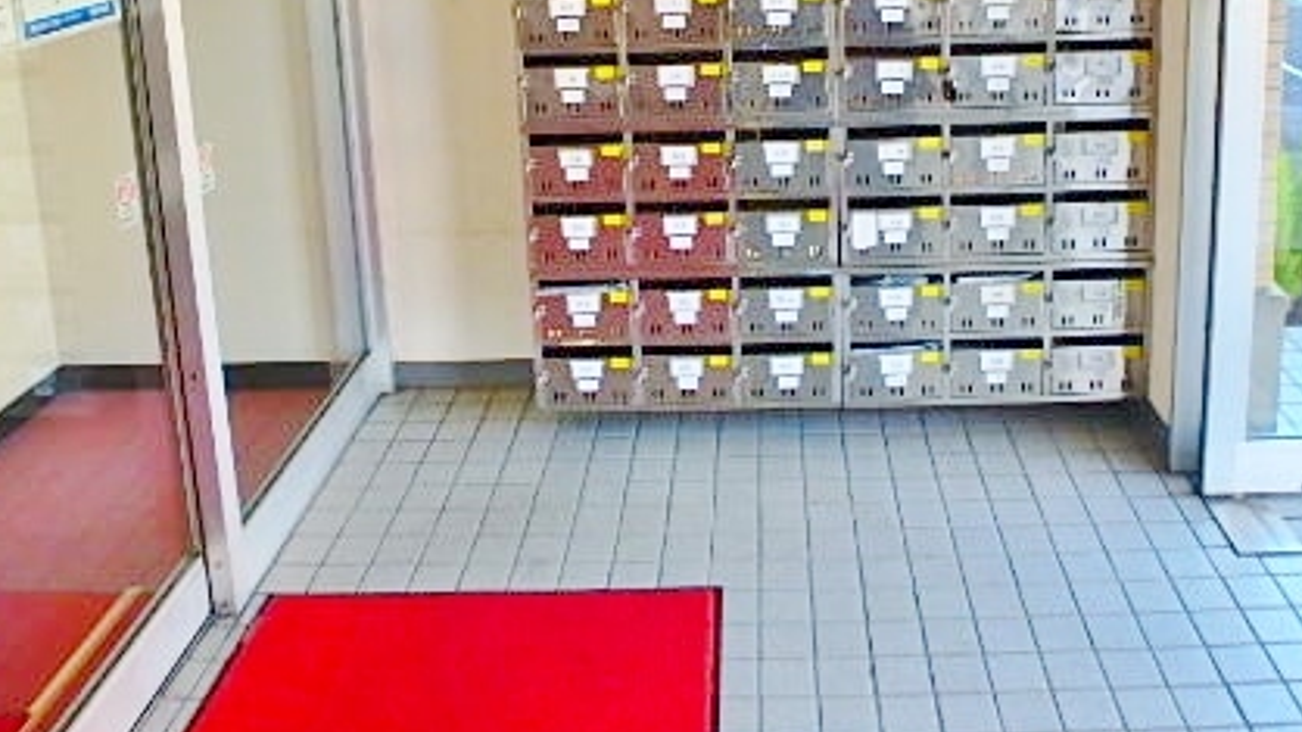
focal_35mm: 35
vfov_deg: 32.1
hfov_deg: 56.4
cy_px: 72
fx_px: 1208
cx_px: 754
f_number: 3.5
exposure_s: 1/60
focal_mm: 3.7
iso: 200
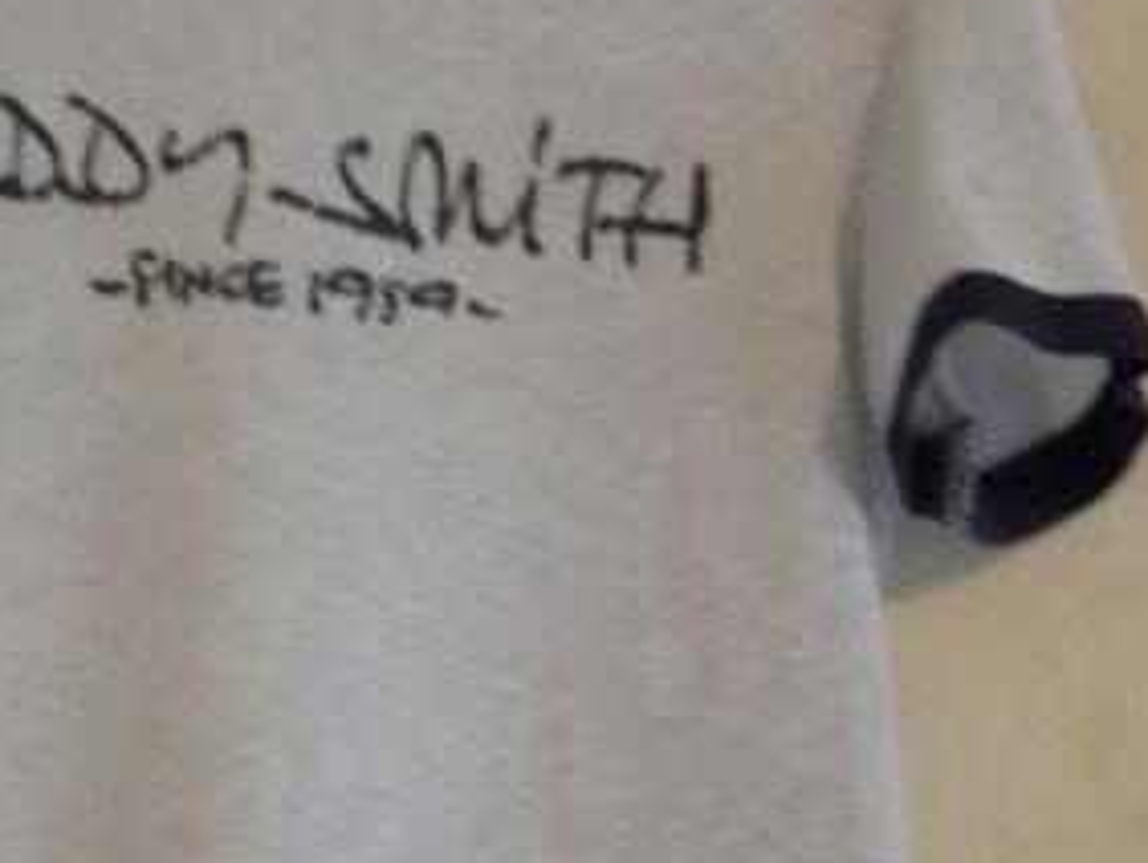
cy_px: 782
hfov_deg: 32.2
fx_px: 1958
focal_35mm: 59
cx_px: 313
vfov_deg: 24.1
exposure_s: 1/30
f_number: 3.5
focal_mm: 4.6
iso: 400
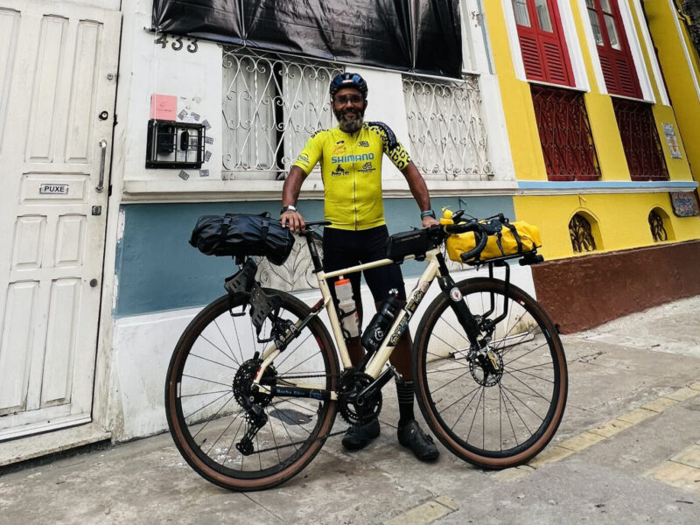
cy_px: 262
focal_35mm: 13
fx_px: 263
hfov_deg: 106.2
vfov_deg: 89.9
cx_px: 350
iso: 32
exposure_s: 1/209
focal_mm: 1.57
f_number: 1.8
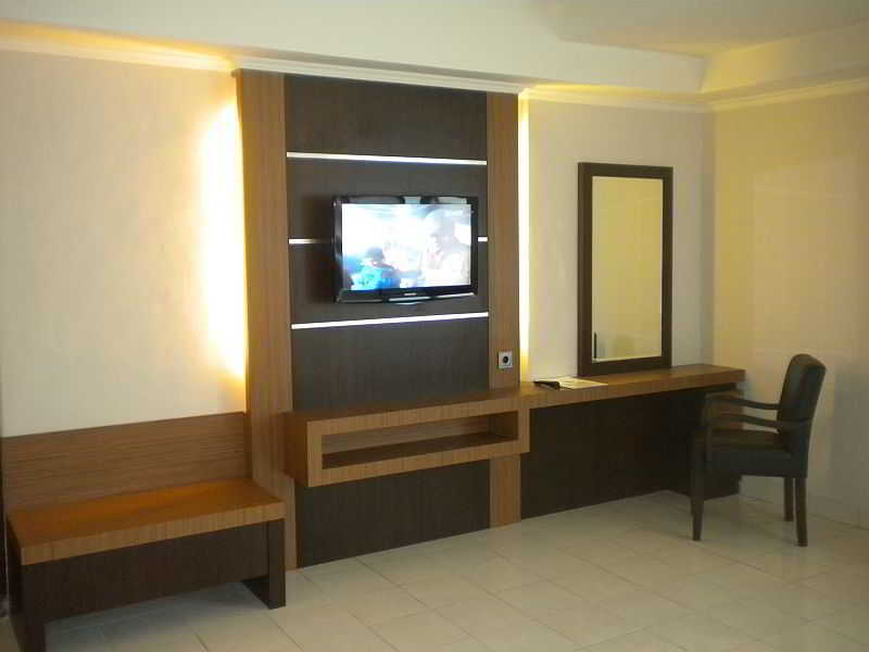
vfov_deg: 40.7
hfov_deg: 52.6
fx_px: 879
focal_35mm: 35
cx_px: 434
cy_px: 326
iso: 400
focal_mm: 6.3
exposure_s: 1/30
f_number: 3.1
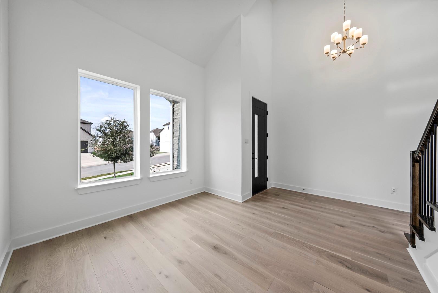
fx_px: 146
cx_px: 219
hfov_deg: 112.6
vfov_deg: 90.1
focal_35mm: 12
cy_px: 146
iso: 250
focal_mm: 12
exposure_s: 1/20
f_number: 11
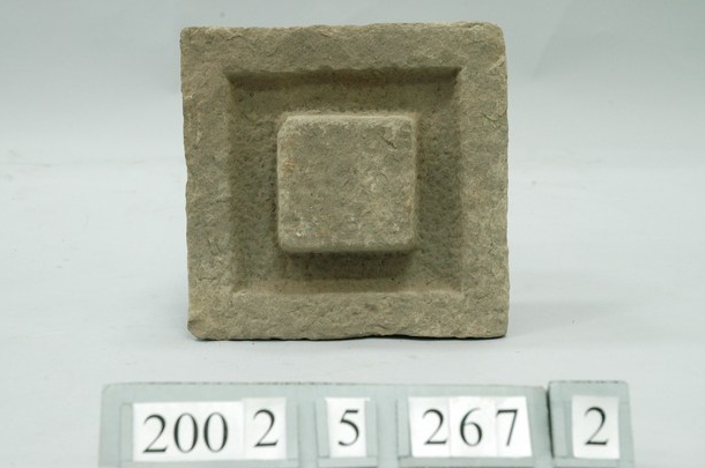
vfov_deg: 15.7
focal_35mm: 87
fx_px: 1692
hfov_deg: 23.5
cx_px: 349
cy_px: 227
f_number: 8
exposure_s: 1/20
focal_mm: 55
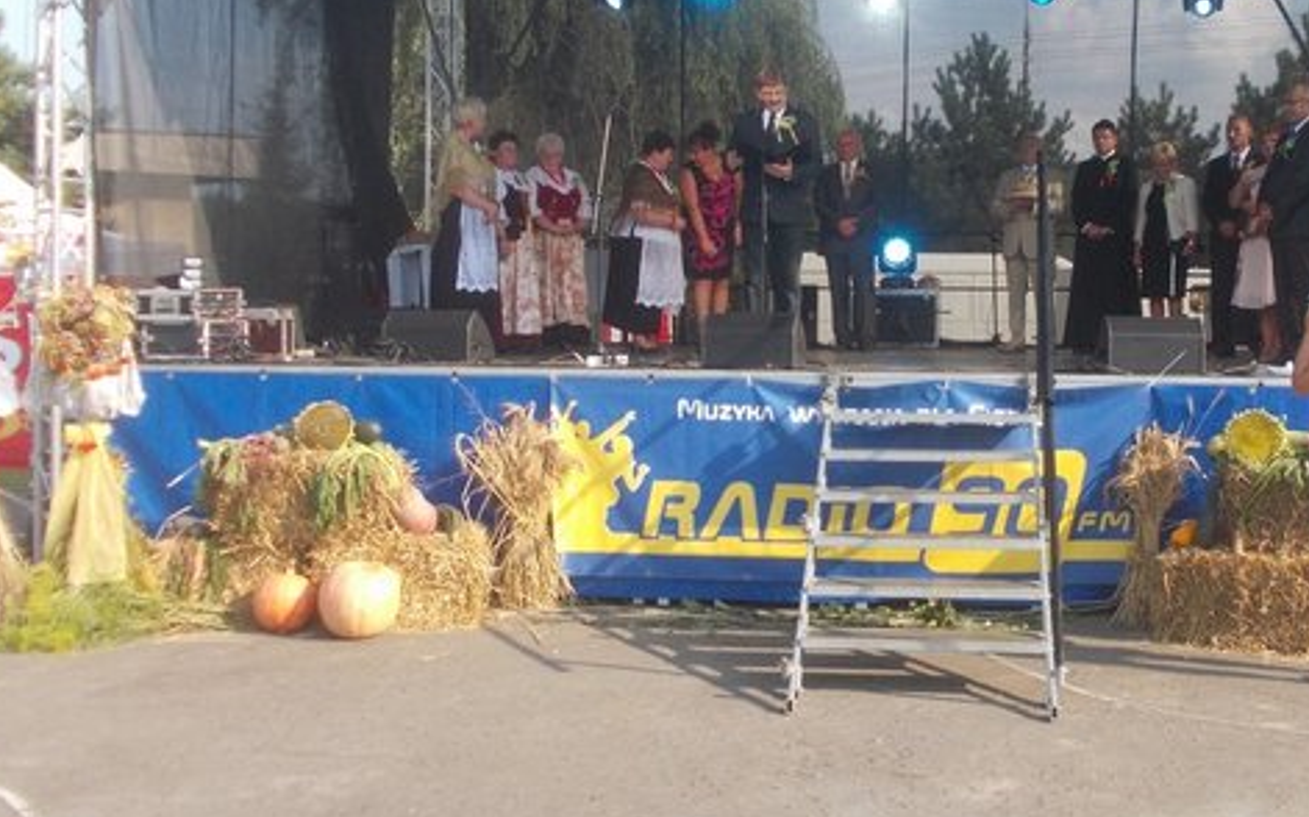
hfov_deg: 47.5
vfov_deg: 31.2
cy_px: 353
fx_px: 1462
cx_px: 864
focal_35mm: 41
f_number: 2.7
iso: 80
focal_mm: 4
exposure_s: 1/400
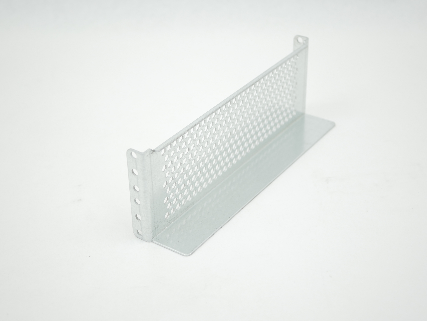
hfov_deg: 32.2
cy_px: 160
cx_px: 214
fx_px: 740
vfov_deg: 24.4
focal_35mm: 60
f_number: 2.8
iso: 200
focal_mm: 30
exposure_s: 1/125
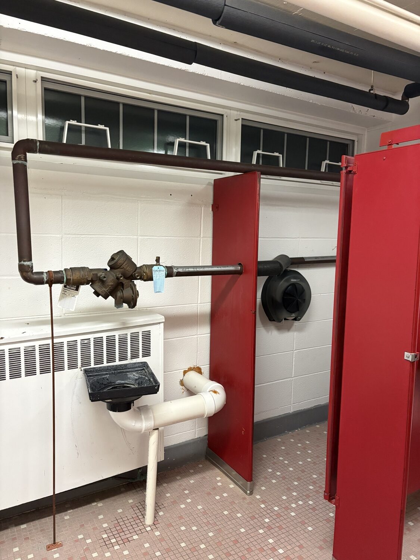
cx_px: 210
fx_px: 421
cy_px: 280
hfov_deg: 53.1
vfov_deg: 67.3
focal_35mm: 26
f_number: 1.6
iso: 320
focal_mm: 5.96
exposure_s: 1/60
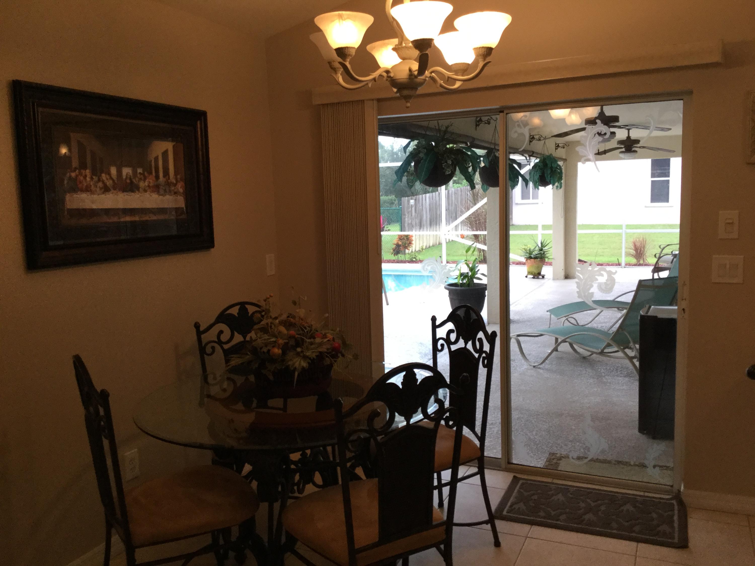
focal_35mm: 31
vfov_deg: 45.4
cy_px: 283
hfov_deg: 58.4
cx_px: 378
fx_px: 676
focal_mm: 3.3
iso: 32
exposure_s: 1/30
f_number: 2.4
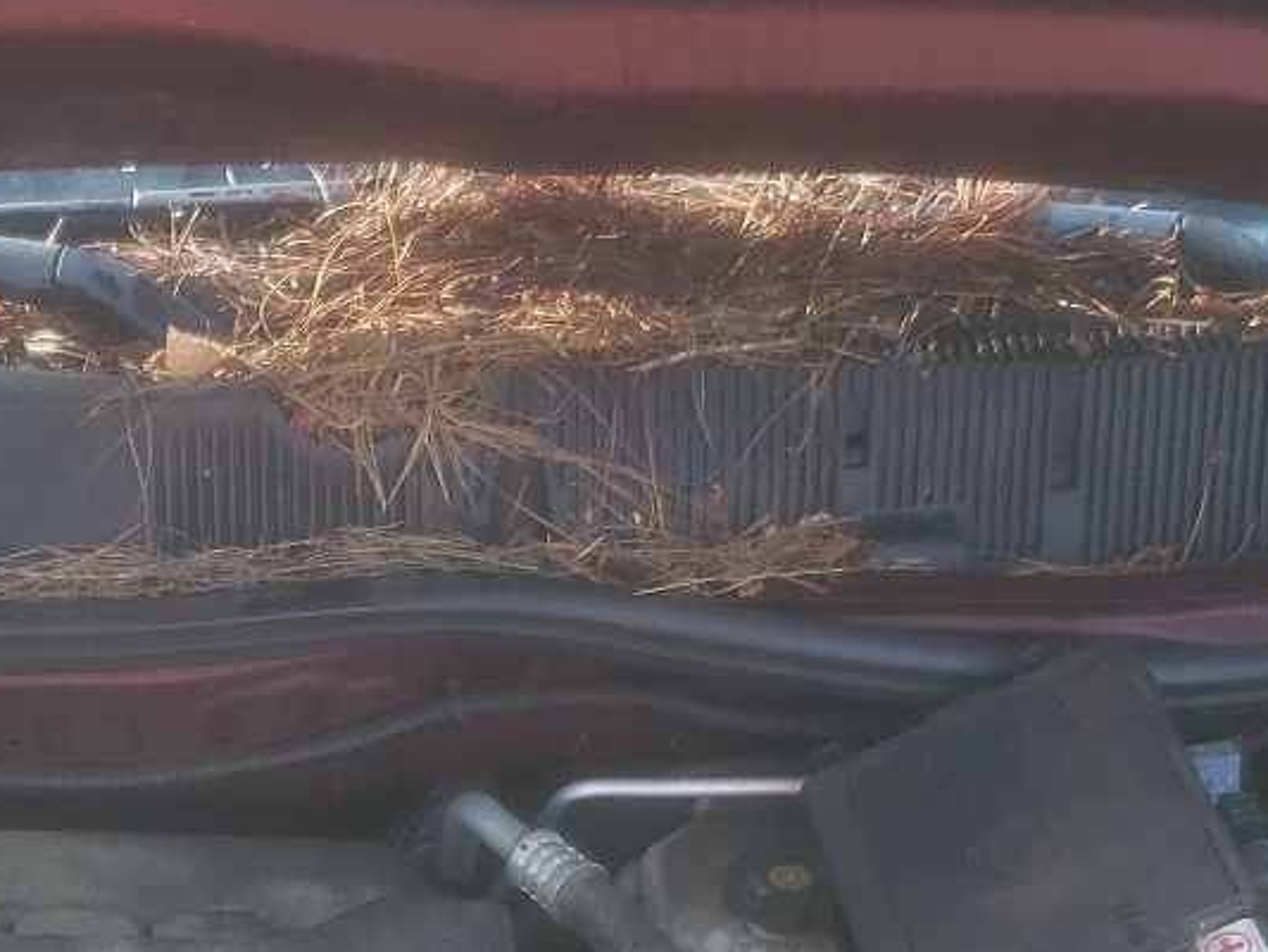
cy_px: 1057
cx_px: 271
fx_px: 2858
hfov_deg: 24.6
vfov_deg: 18.2
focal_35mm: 78
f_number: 1.5
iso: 50
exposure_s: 1/200
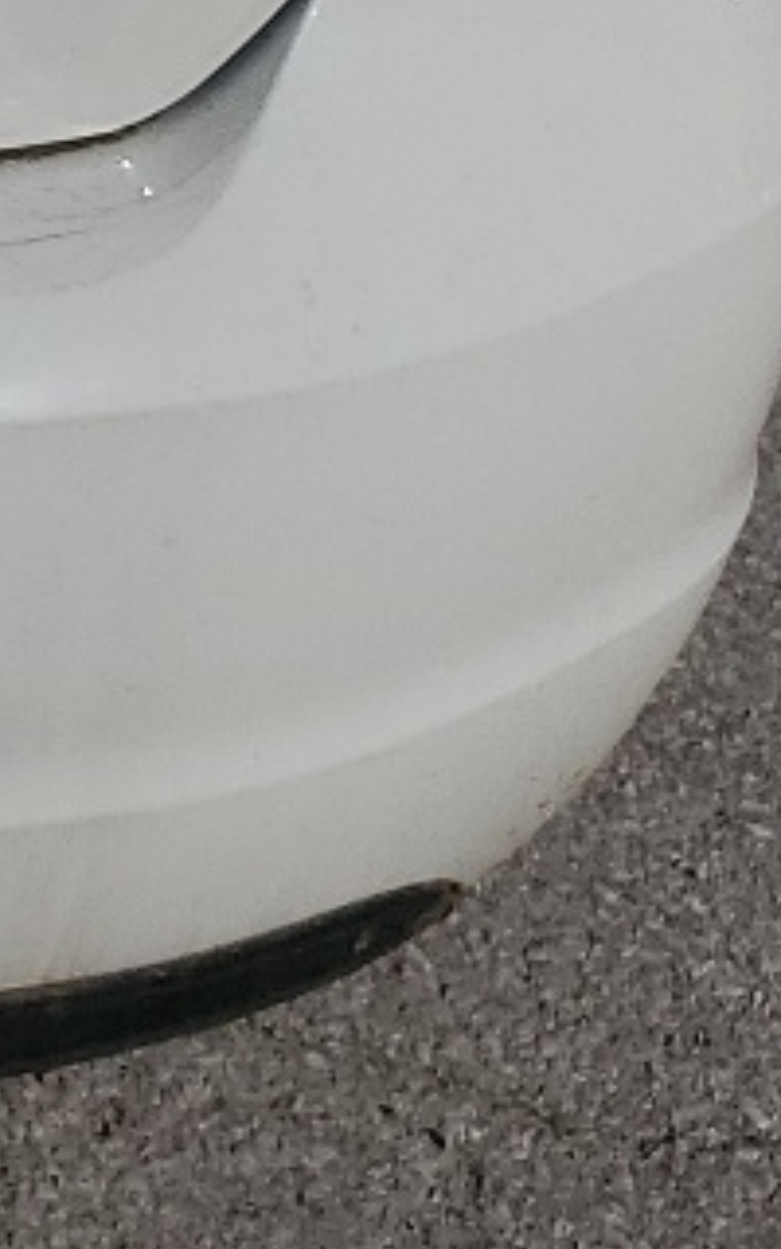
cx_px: -1386
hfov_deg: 8.3
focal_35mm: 138
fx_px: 4700
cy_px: -355
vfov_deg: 14.5
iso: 51
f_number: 1.5
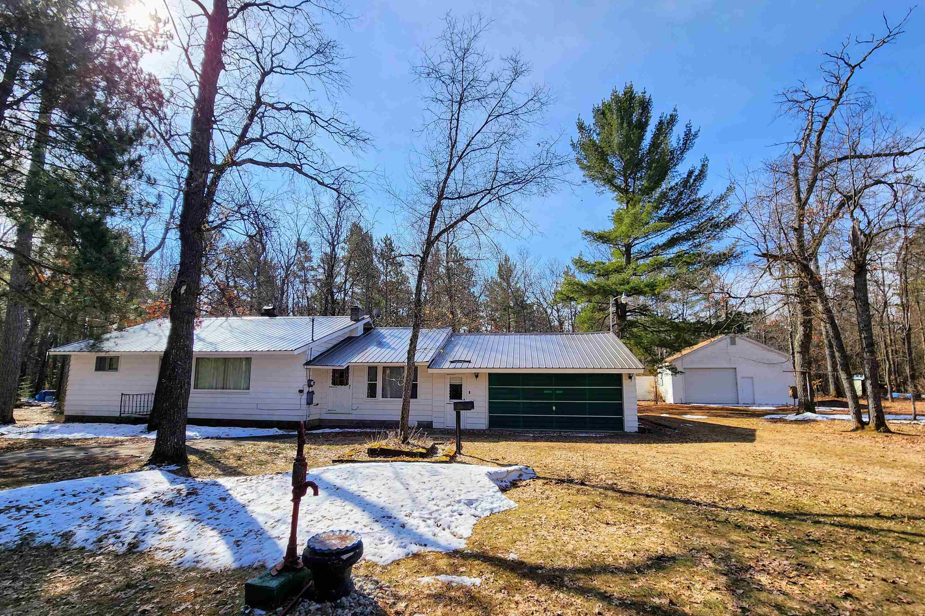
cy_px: 343
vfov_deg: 80.9
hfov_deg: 104.3
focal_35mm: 14
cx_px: 462
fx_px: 360
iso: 50
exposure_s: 1/1756
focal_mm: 2.2
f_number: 2.2
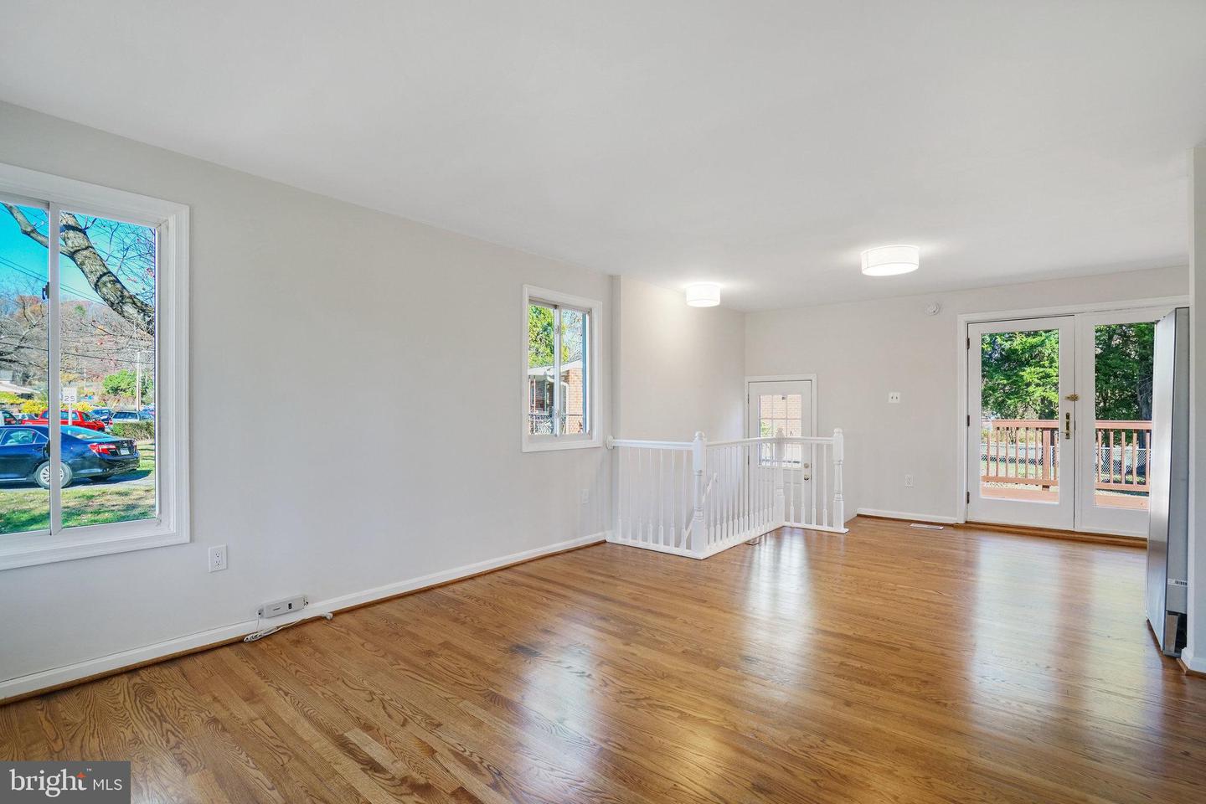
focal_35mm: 16
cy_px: 402
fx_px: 536
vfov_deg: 73.7
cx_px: 603
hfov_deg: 96.7
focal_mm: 16
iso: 1250
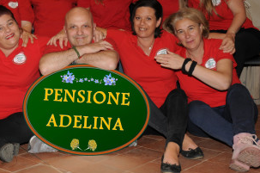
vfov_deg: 17.9
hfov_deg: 26.4
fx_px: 540
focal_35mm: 75
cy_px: 28
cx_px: 39
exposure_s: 1/60
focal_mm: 27
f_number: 5.6
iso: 200
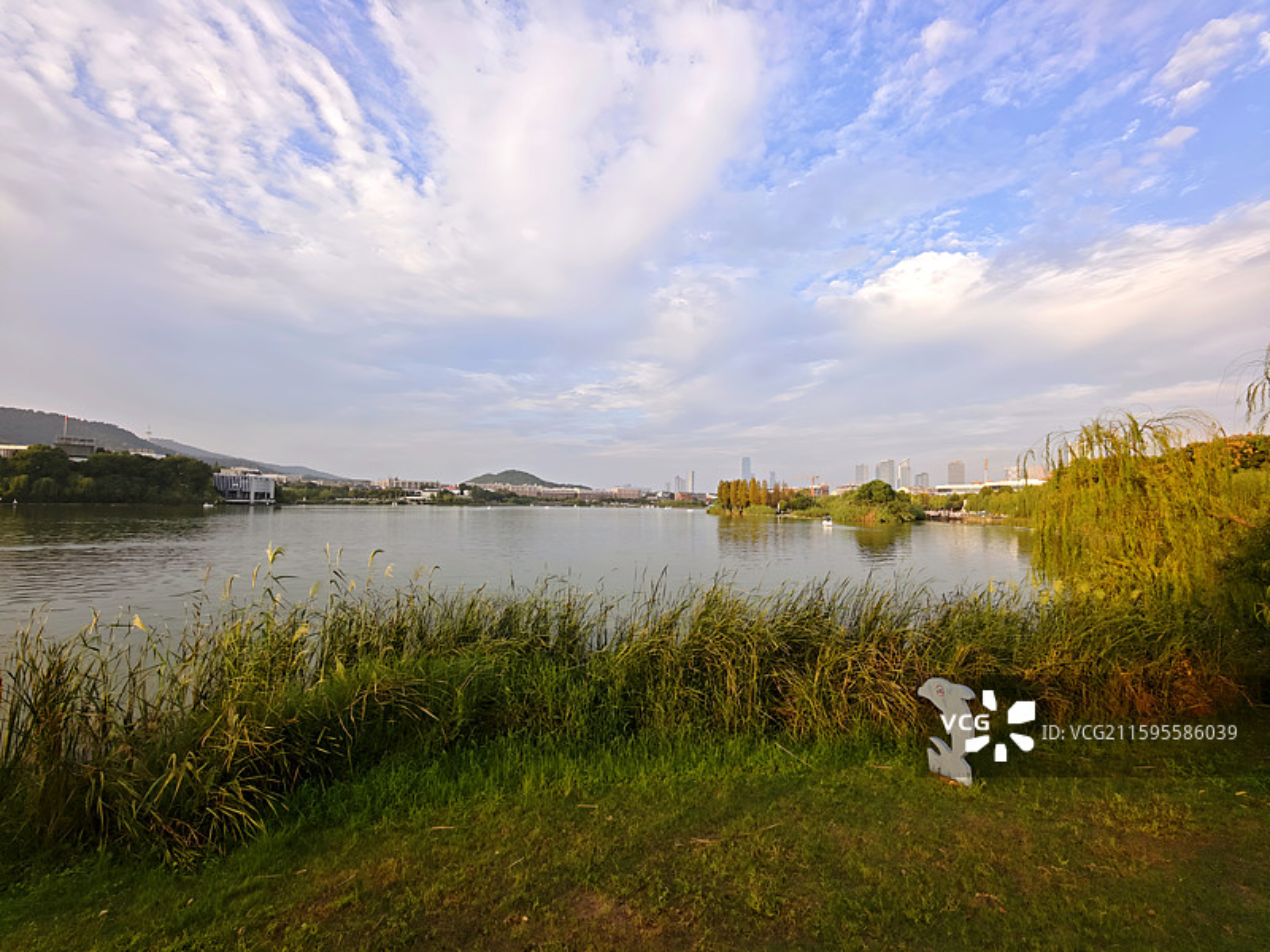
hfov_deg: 102.1
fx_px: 514
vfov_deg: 85.7
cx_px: 635
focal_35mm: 14
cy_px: 476
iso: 50
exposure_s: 1/157
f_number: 2.2
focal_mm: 2.13
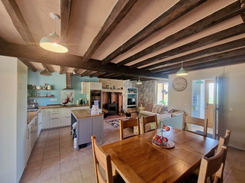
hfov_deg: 106.2
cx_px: 122
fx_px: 92
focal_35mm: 13
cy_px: 92
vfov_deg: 89.9
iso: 250
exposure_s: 1/50
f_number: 2.2
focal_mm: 2.2
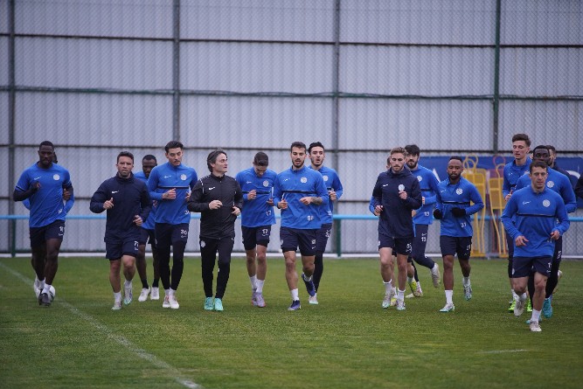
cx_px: 291
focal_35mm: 201
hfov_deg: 10.2
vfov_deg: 6.8
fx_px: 3256
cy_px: 194
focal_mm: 200
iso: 1250
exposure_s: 1/250
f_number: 2.8
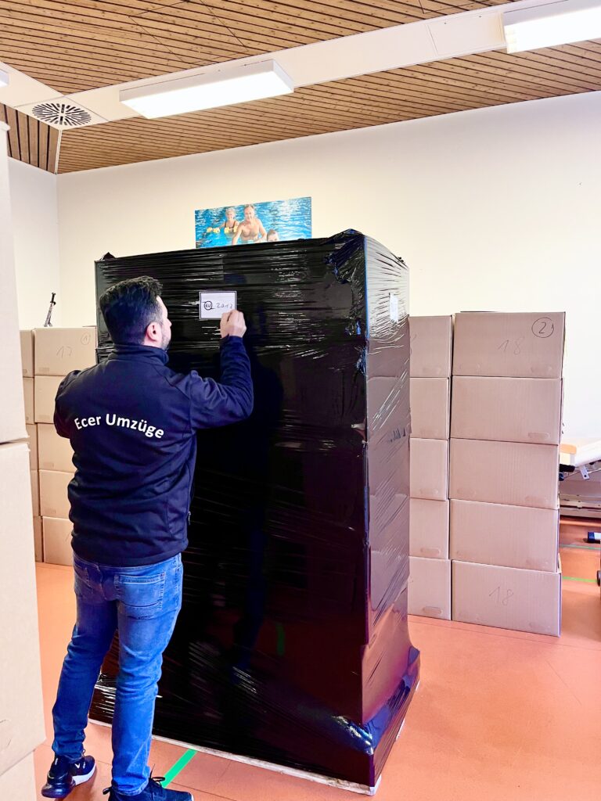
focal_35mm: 26
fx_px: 602
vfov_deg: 67.3
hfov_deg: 53.1
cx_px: 300
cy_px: 400
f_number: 1.6
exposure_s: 1/50
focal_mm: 5.1
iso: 400
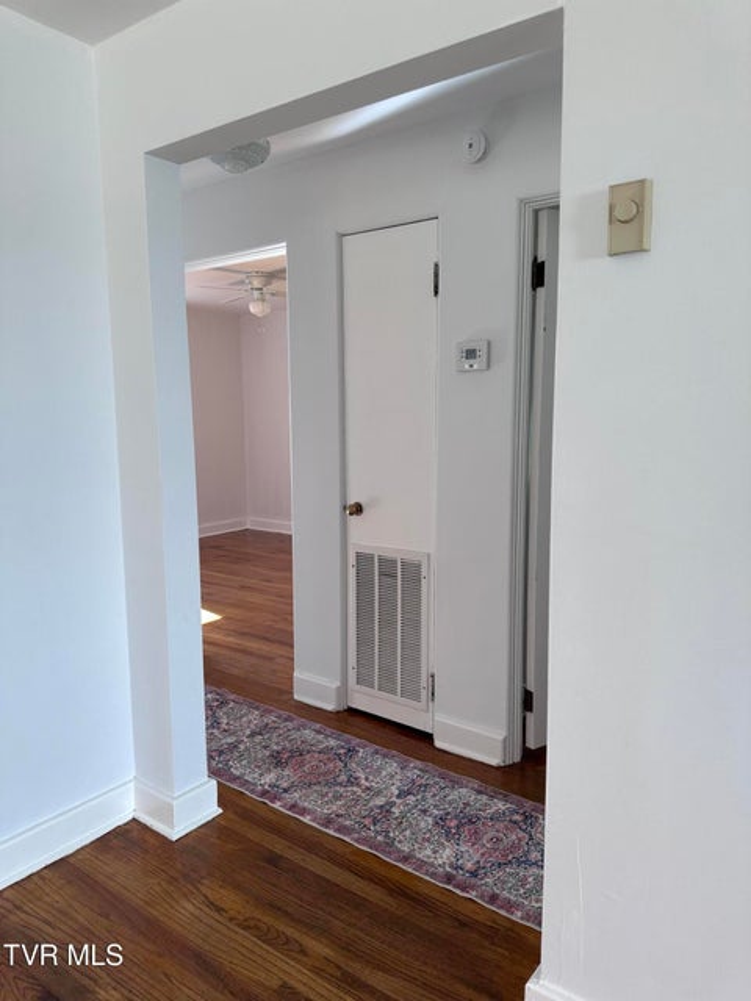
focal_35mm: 24
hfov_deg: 56.8
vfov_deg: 71.6
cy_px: 500
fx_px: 694
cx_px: 376
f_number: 1.78
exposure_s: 1/129
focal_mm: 6.86
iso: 64
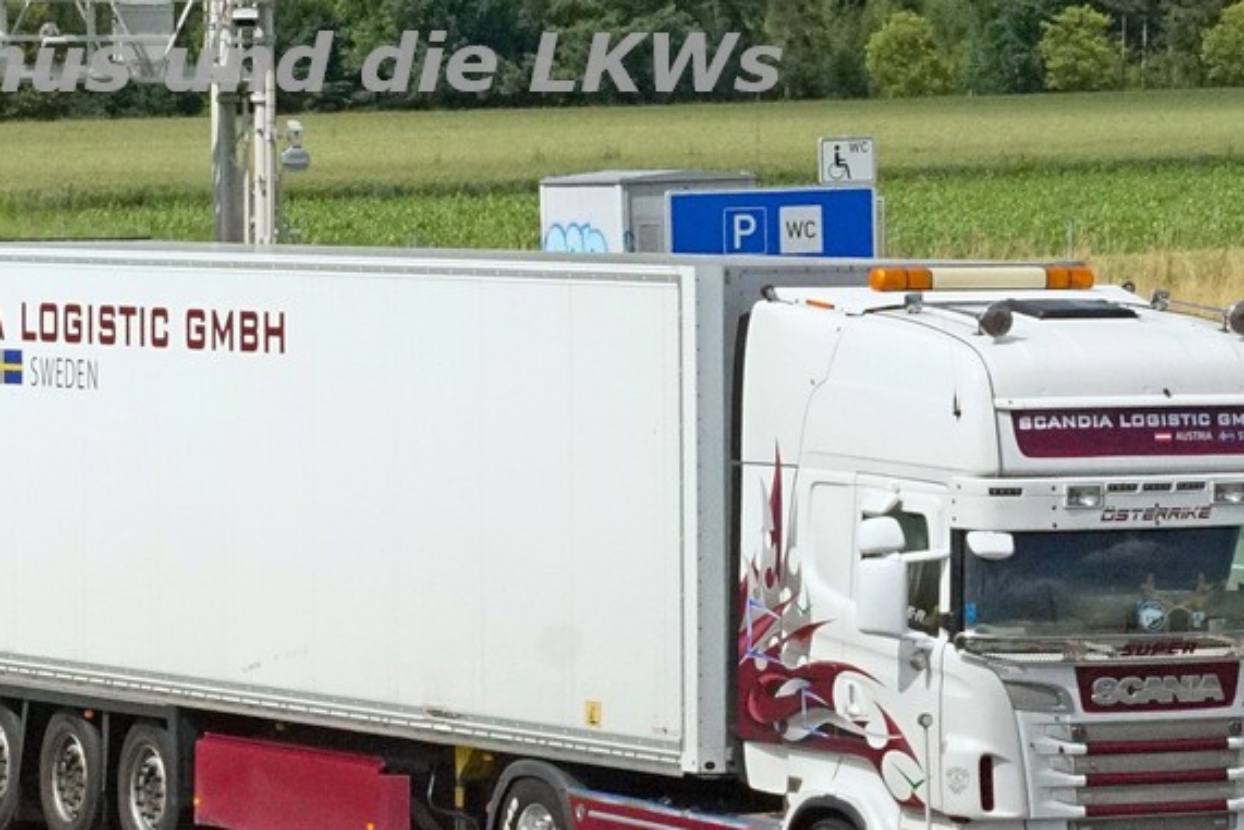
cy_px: 547
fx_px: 4355
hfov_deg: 16.3
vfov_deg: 10.9
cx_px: 595
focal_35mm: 126
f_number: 13
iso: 2500
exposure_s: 1/2500
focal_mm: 60
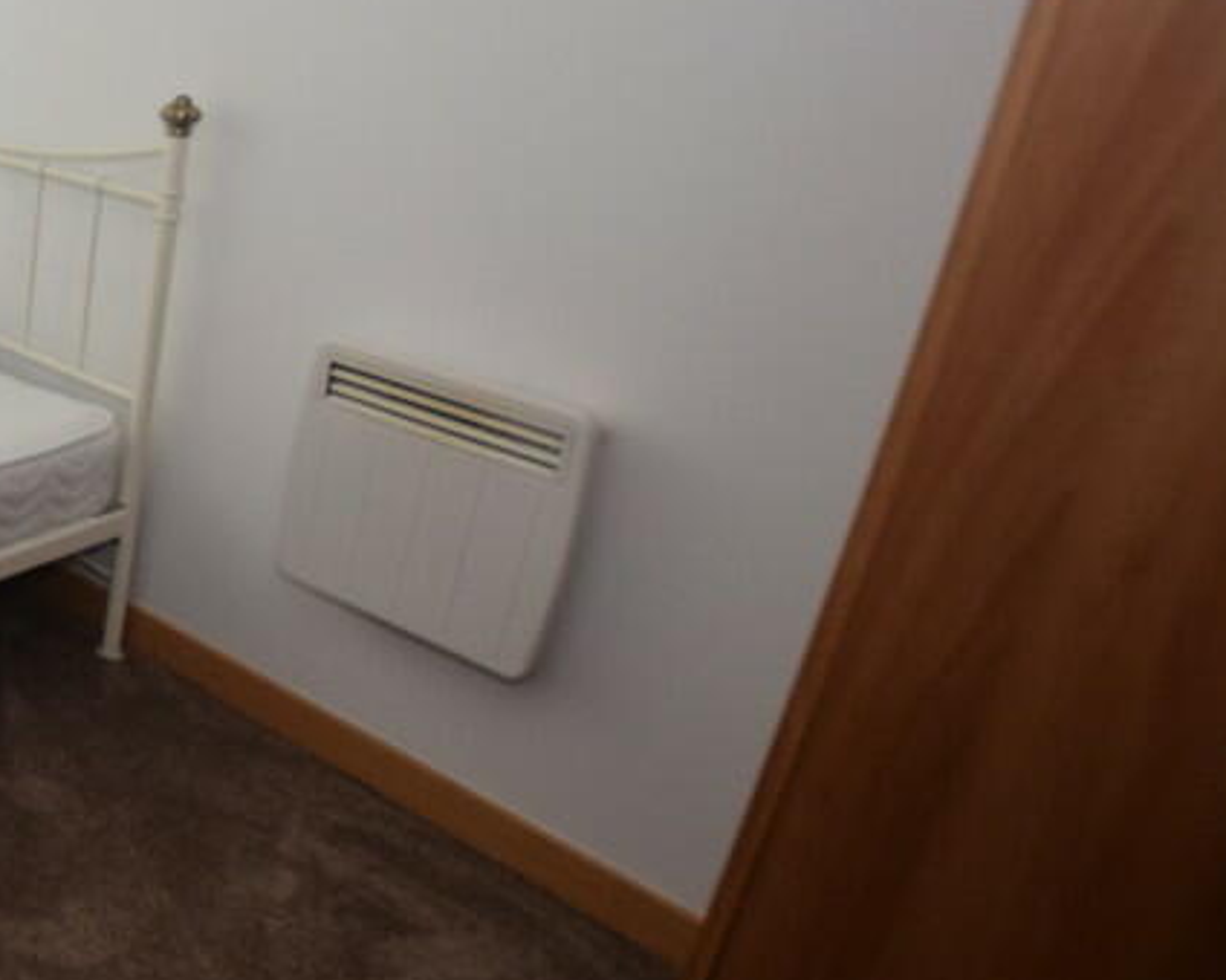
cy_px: 392
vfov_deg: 43.1
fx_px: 1233
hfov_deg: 39.5
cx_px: -217
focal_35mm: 34
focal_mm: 10
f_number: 4
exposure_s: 1/60
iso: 800
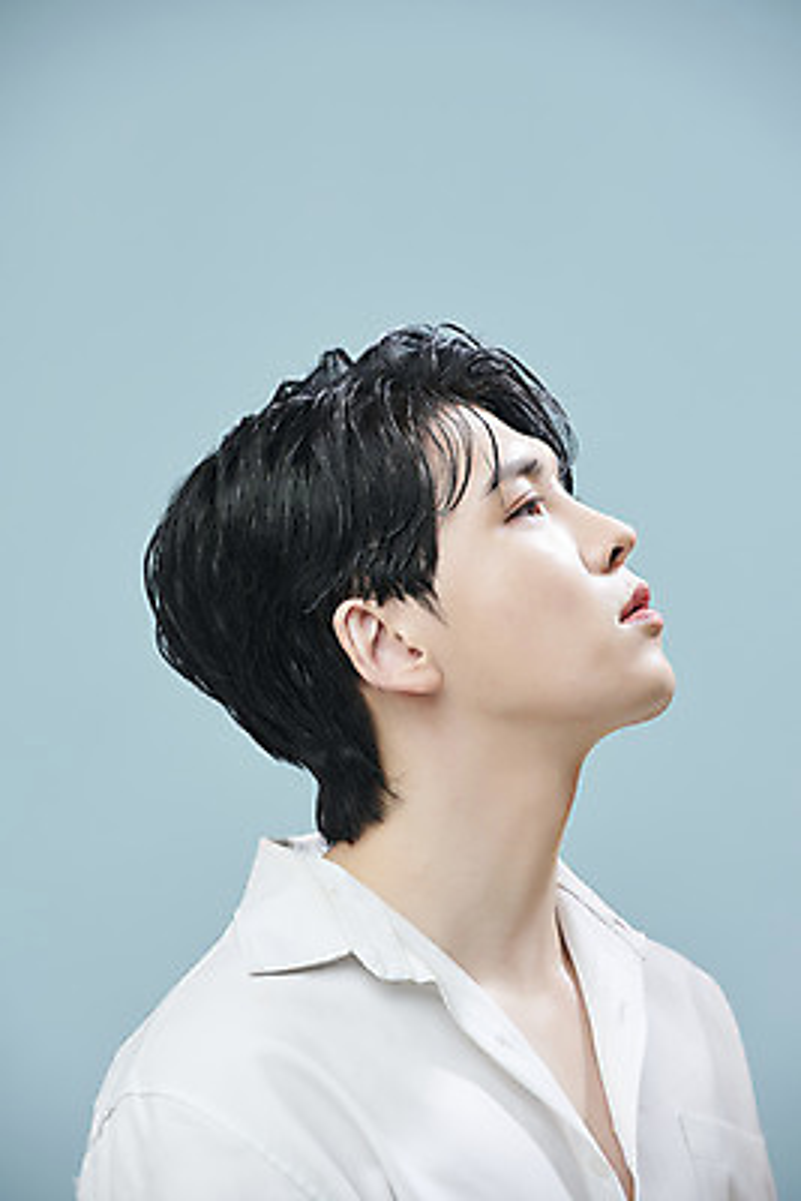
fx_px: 4835
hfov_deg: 9.5
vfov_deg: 14.1
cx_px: 400
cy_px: 600
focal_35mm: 145
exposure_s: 1/125
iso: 50
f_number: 5.6
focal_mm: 145
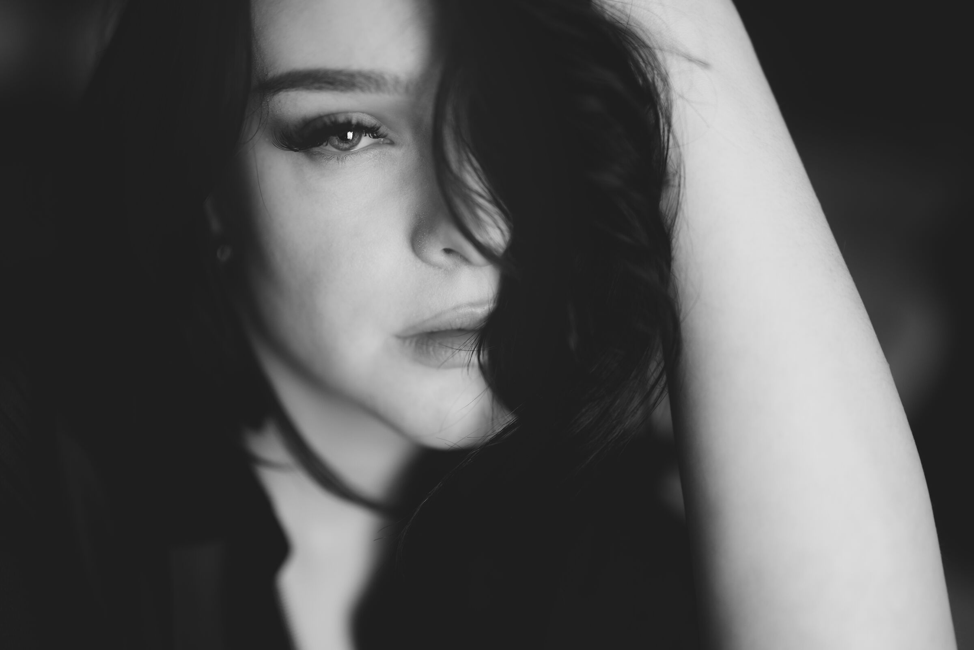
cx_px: 487
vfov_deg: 27.0
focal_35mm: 50
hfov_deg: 39.6
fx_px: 1353
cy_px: 325
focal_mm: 50
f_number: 1.2
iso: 160
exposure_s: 1/200
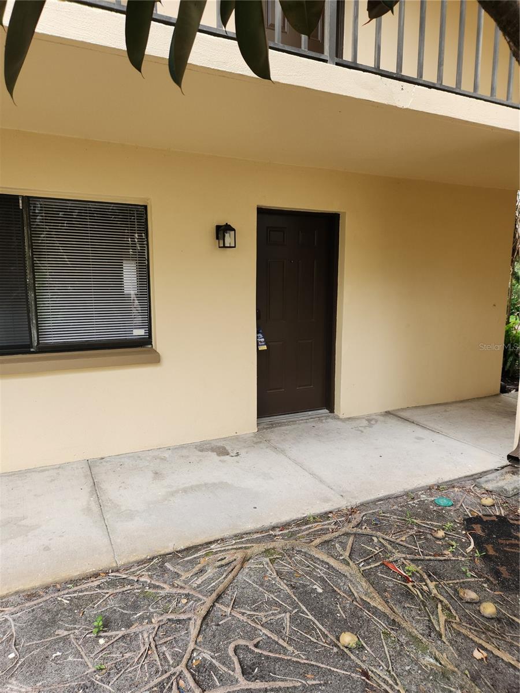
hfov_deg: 58.9
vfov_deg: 73.9
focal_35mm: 23
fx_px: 461
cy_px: 346
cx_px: 260
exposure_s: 1/162
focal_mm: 5.4
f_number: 1.8
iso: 20
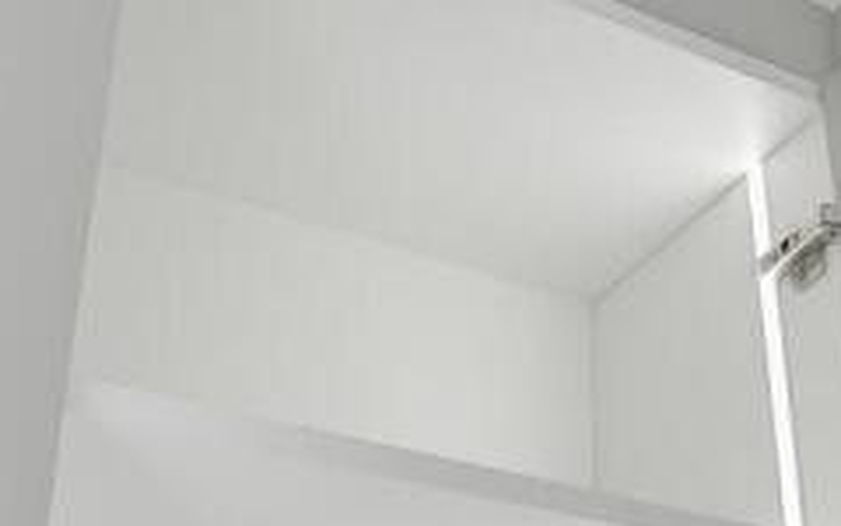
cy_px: 430
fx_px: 1329
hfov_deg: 35.0
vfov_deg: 22.0
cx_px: 482
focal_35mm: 58
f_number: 4.5
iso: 250
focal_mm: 14
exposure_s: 1/15
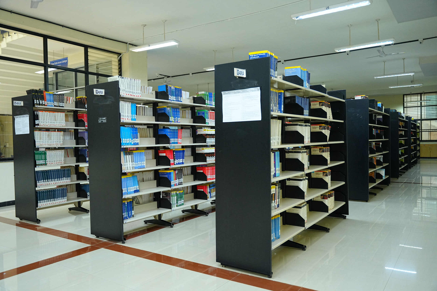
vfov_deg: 44.7
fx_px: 354
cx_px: 218
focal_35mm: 29
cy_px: 146
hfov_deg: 63.3
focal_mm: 29.2
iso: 2500
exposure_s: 1/160
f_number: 2.8
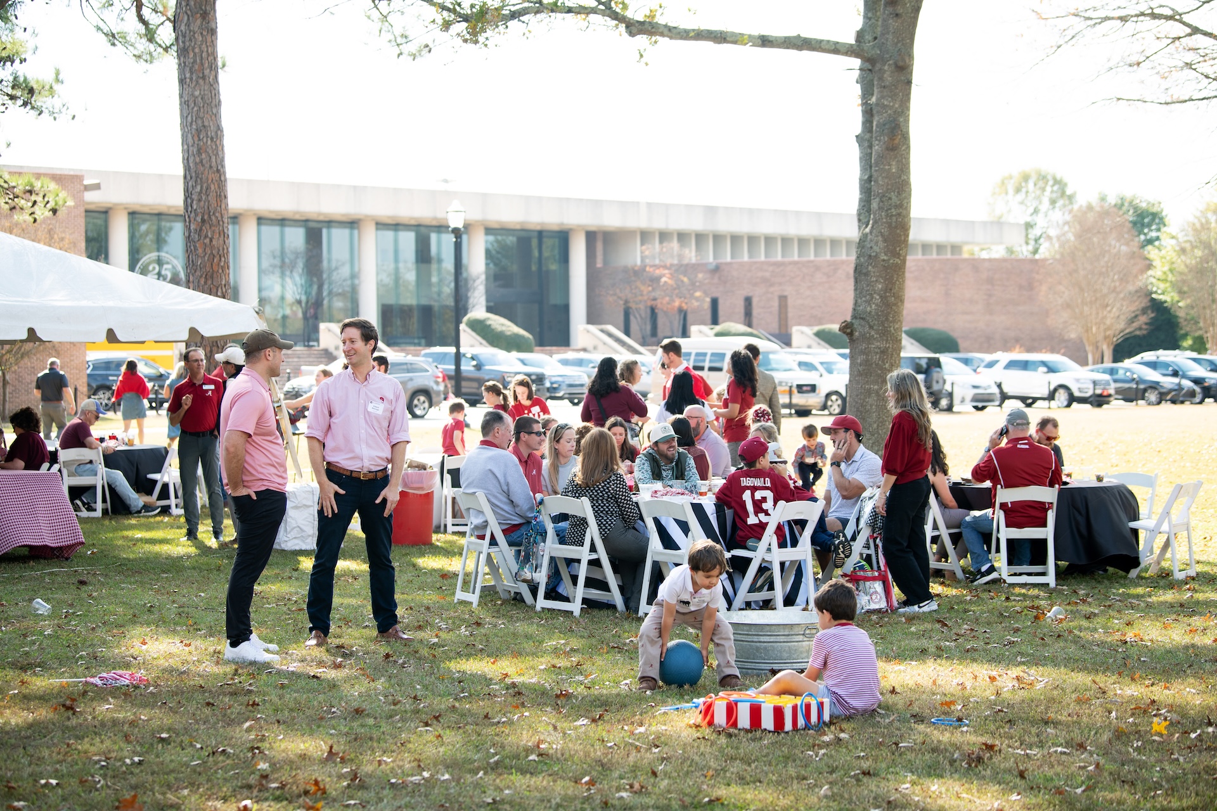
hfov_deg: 28.8
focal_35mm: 70
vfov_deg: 19.5
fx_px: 2366
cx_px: 608
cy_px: 406
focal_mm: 70
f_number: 3.5
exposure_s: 1/320
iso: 125
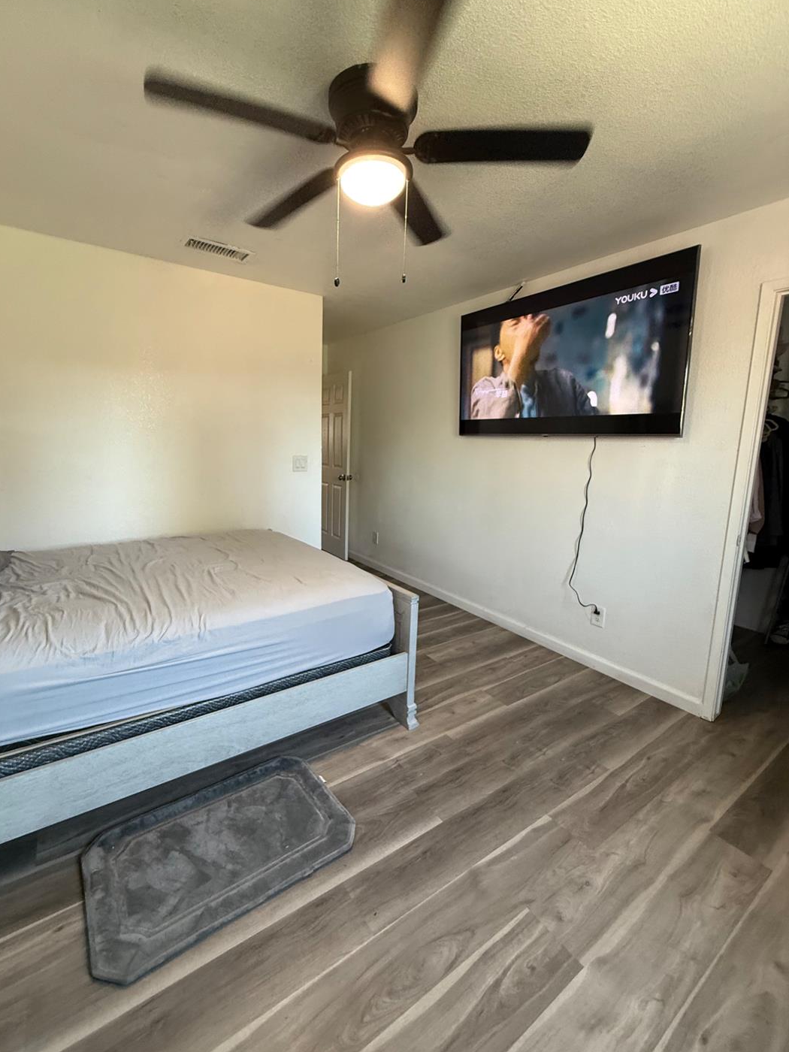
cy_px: 504
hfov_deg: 81.6
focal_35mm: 15
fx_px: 456
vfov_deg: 98.1
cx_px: 369
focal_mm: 2.22
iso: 250
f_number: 2.2
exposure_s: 1/60
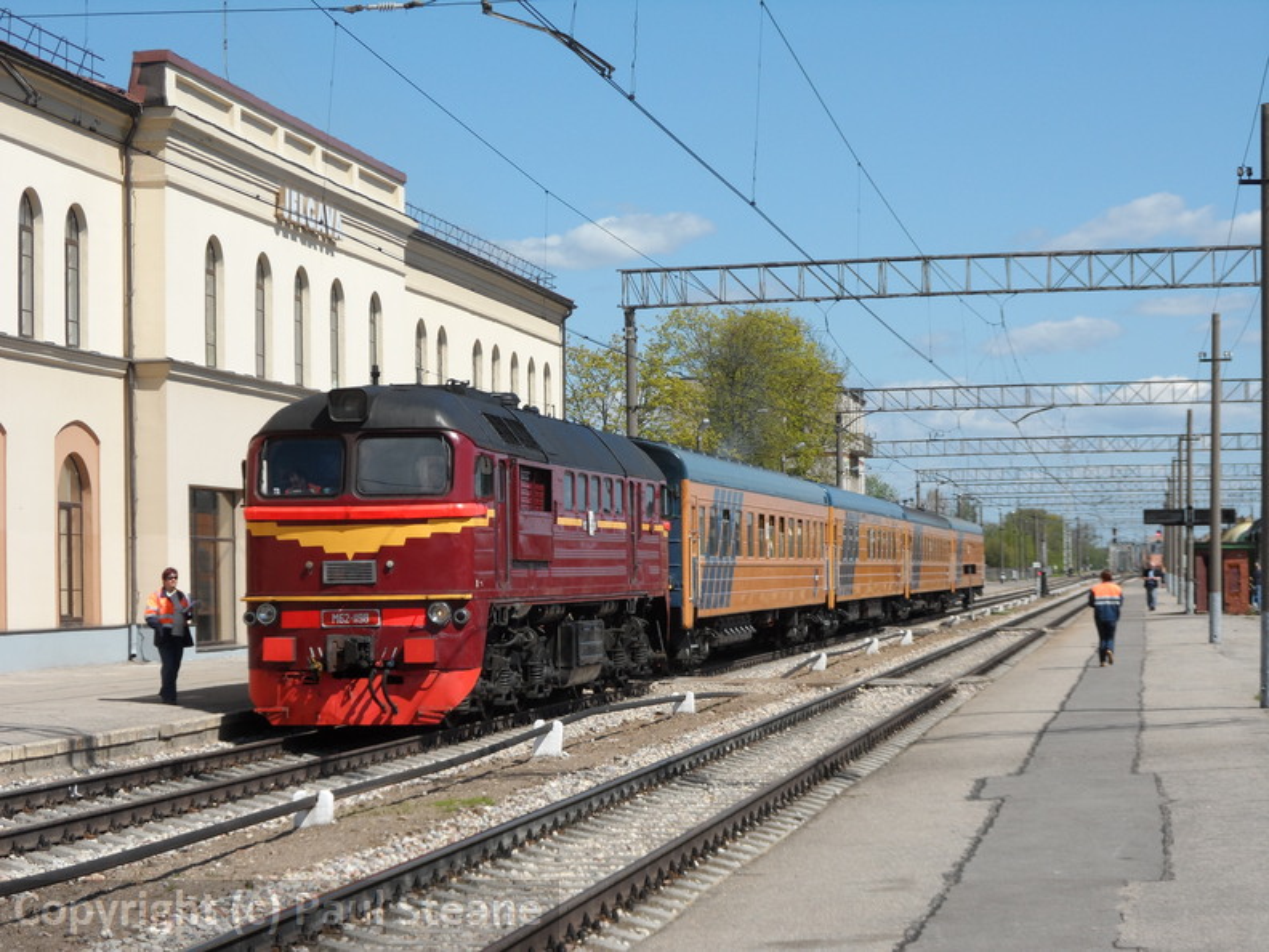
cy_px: 476
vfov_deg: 17.0
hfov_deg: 22.5
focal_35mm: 87
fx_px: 3189
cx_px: 634
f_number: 5
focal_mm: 15.9
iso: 80
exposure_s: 1/500
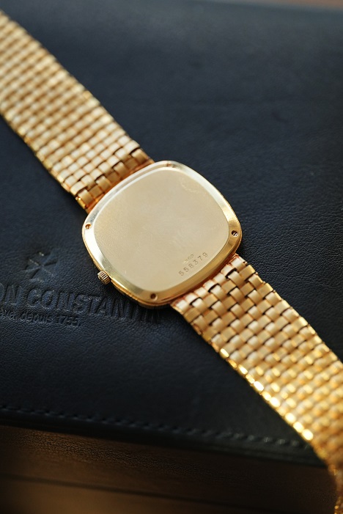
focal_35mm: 105
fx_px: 1499
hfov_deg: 13.1
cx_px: 172
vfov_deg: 19.4
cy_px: 257
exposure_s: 1/320
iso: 2500
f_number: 2.8
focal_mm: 105
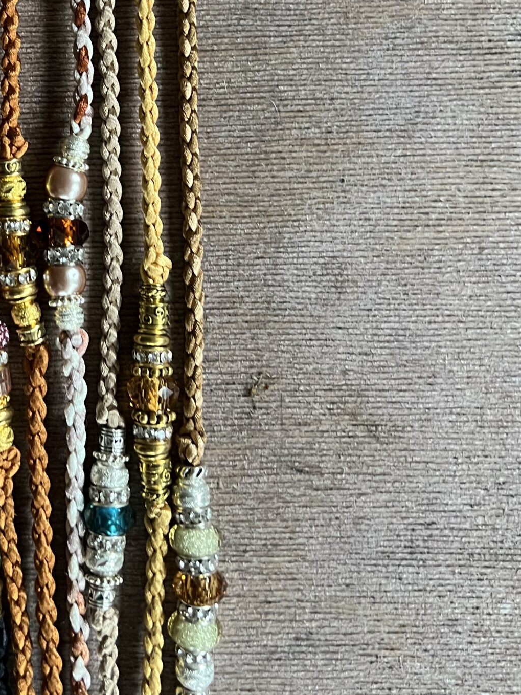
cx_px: 72
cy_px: 138
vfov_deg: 37.5
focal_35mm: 49
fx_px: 983
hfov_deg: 28.7
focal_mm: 5.7
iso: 500
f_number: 1.5
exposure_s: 1/56
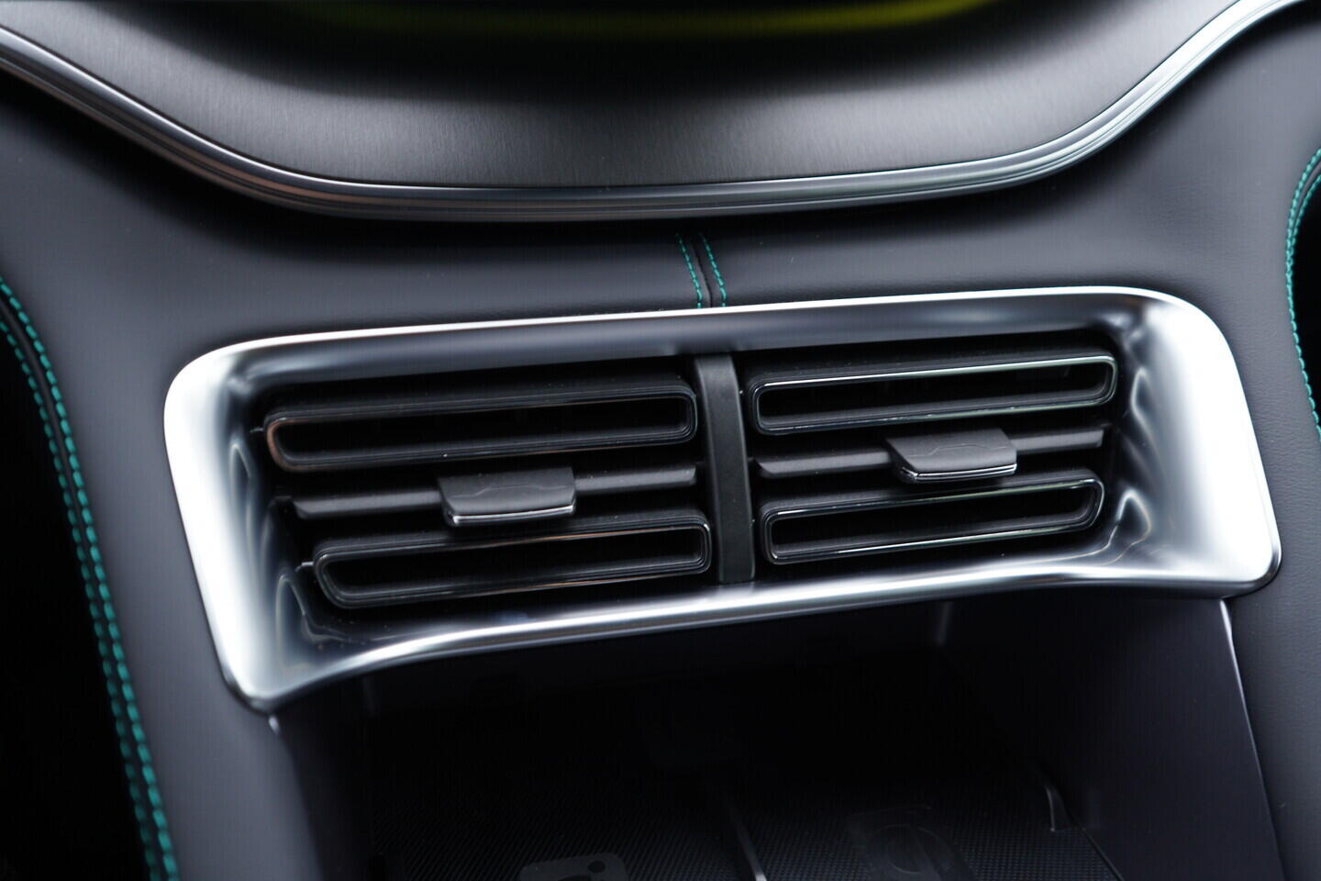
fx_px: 1321
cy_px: 440
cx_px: 660
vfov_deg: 36.9
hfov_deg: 53.1
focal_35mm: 36
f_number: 2.8
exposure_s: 1/40
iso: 200
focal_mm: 24
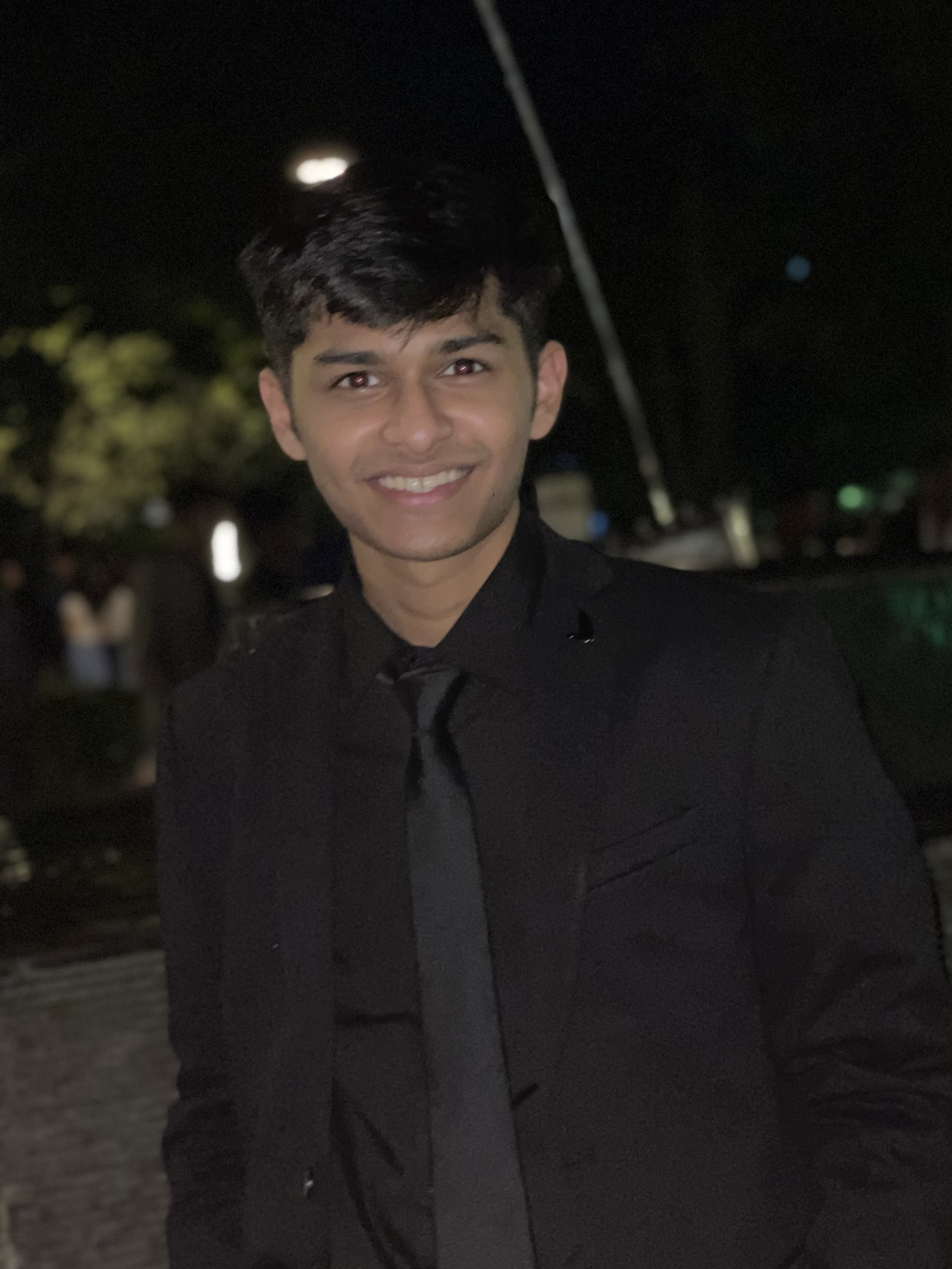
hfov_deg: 21.6
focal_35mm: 68
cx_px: 518
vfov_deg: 28.5
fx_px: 2494
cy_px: 716
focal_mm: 6
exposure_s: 1/34
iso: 400
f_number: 2
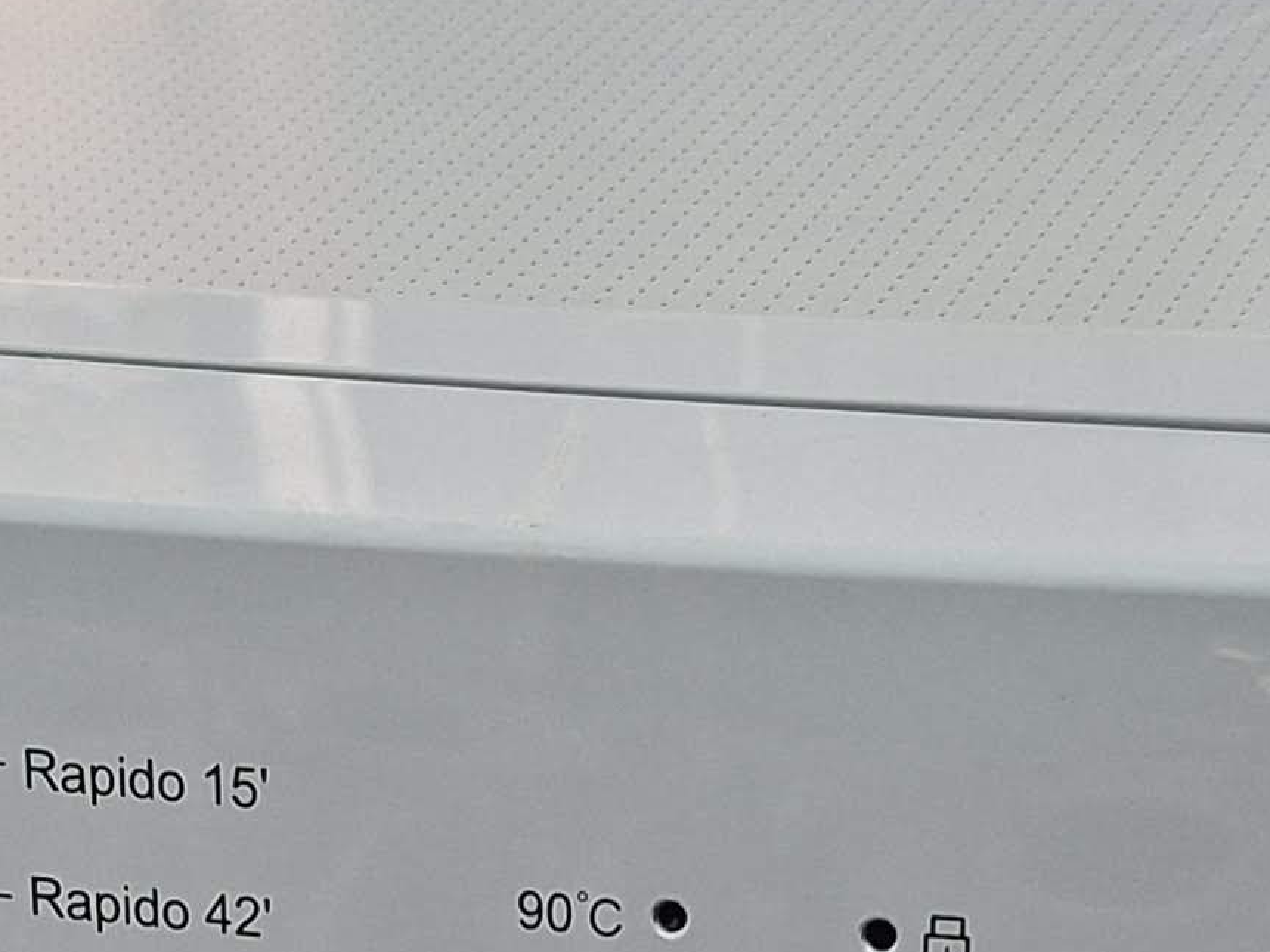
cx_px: 329
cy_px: 1322
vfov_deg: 13.2
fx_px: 3926
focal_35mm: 107
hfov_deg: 18.3
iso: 160
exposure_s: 1/100
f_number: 1.8
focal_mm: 5.54
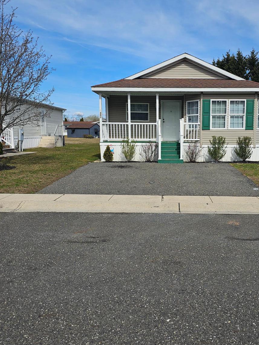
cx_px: 174
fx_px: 309
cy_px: 169
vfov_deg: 58.3
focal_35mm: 31
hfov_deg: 44.7
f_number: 1.7
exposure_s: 1/1044
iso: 10
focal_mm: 6.3
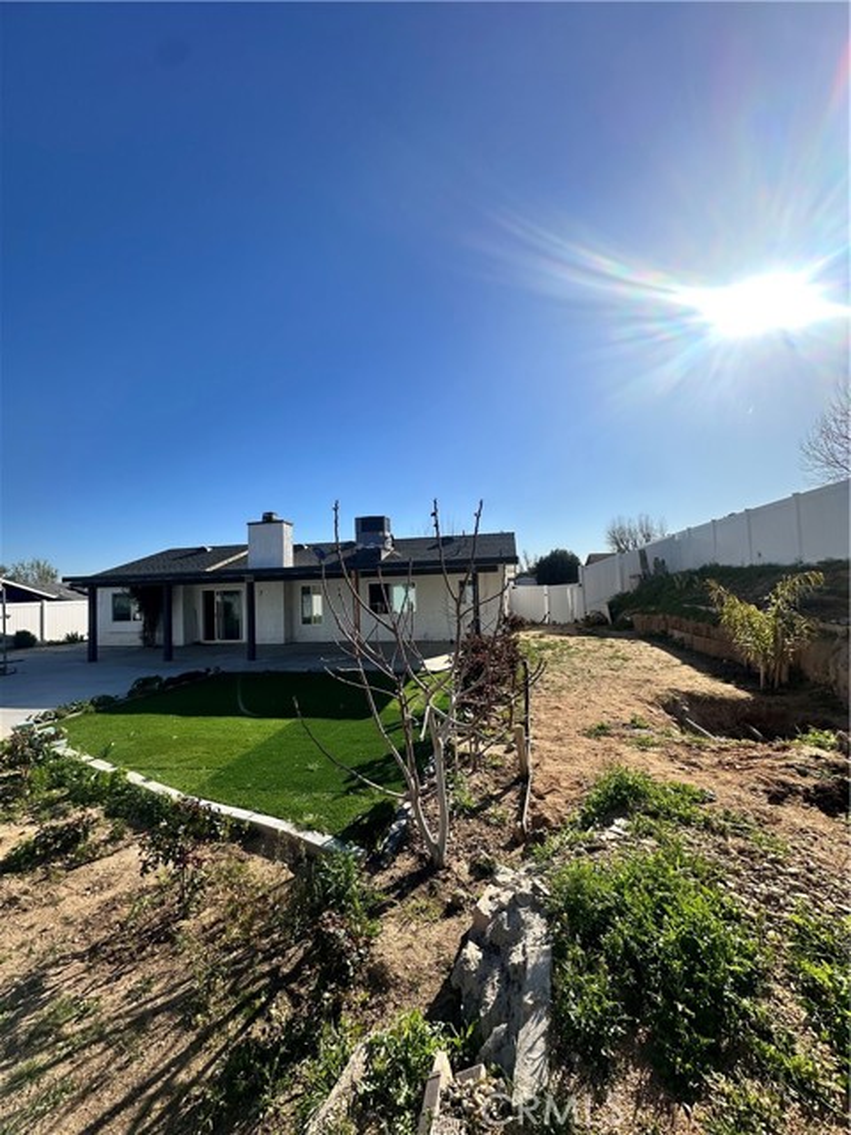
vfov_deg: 102.1
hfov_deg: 85.7
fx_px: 459
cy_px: 568
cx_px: 426
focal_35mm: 14
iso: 50
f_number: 2.2
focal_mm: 2.22
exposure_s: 1/3205
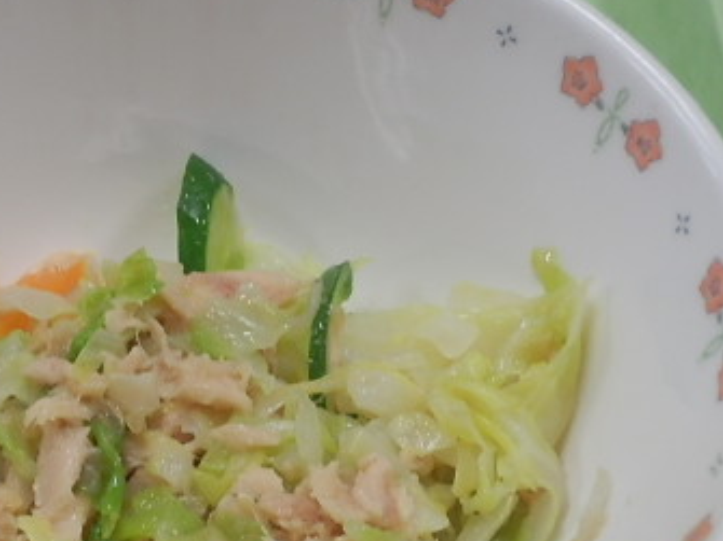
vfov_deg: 11.4
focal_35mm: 130
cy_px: 366
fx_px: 2714
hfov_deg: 15.1
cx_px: 175
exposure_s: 1/50
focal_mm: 12.1
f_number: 4.7
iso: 200
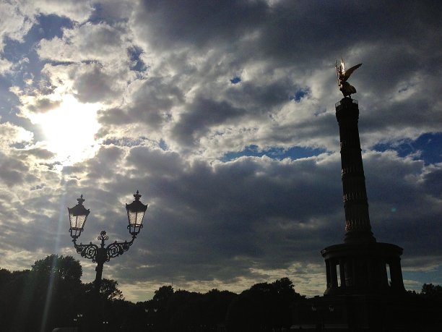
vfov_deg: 42.9
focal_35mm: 33
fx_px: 421
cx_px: 221
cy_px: 166
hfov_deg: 55.4
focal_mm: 4.12
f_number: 2.4
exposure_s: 1/13699
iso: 50
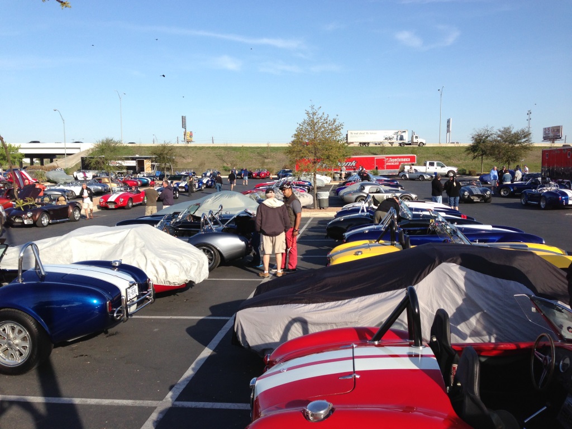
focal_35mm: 33
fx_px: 545
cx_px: 286
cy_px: 214
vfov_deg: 42.9
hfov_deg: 55.4
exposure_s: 1/1205
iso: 50
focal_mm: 4.13
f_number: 2.4
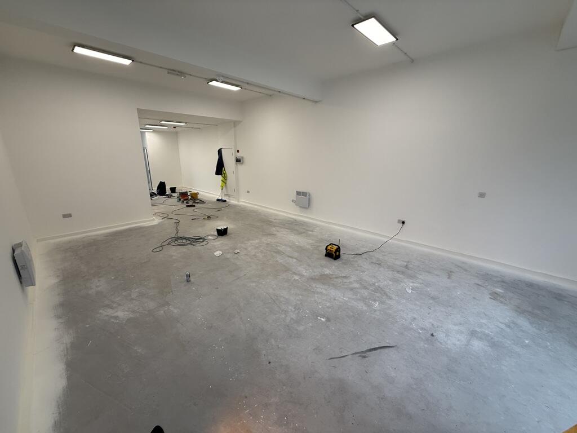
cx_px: 288
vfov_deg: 85.7
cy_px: 216
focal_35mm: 14
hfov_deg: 102.1
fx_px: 233
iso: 100
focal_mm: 2.22
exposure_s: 1/100
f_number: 2.2
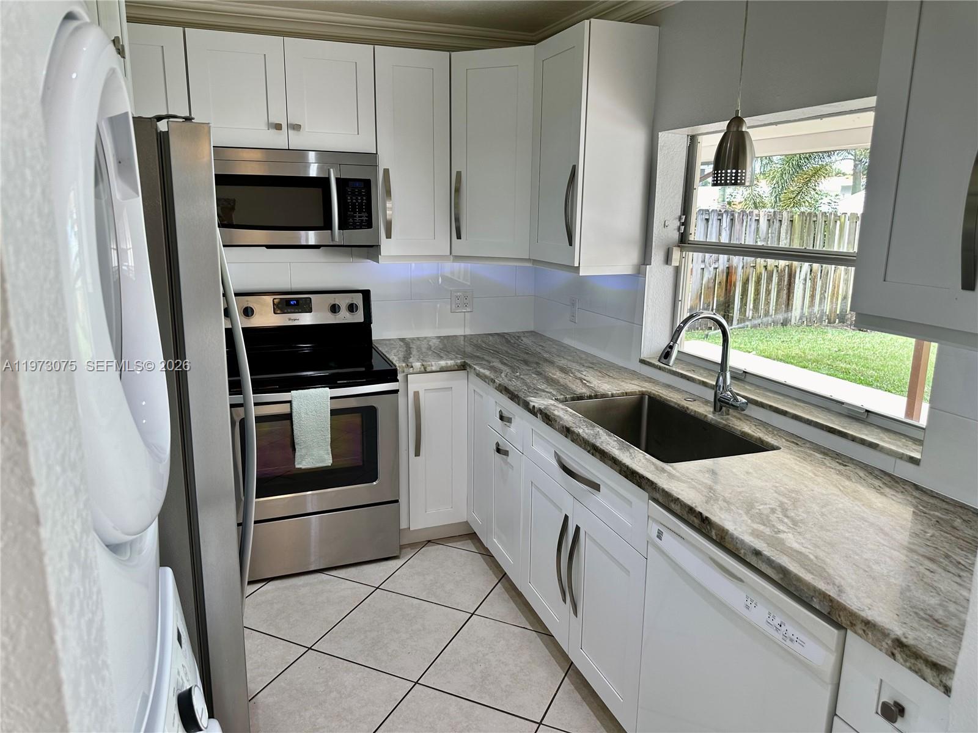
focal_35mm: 24
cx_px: 489
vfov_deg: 56.8
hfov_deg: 71.6
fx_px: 678
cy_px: 366
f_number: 1.78
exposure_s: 1/120
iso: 64
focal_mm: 6.86
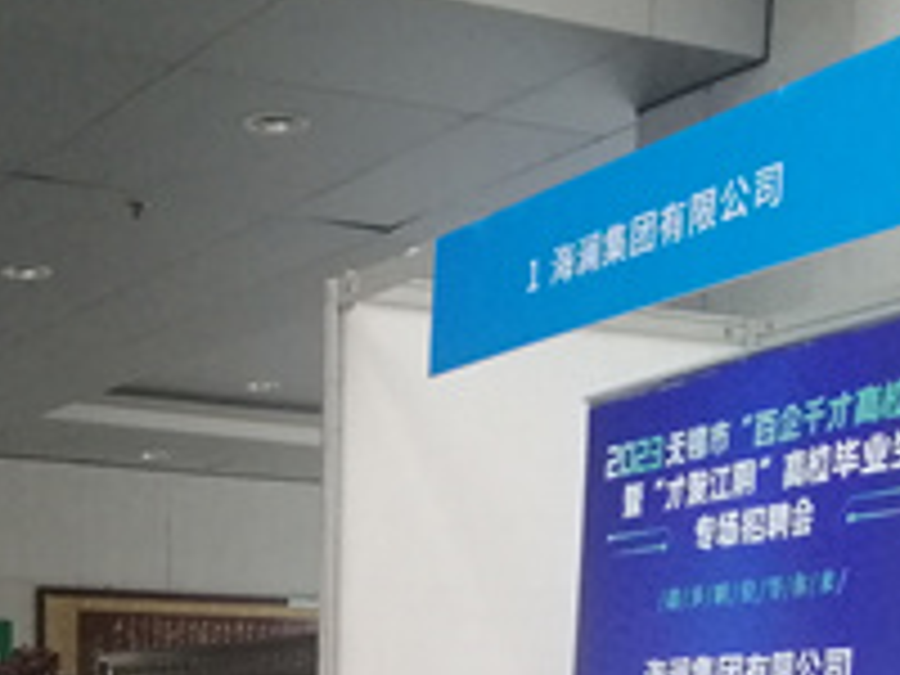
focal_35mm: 78
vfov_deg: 17.7
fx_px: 2028
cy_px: 873
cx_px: 230
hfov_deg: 24.8
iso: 400
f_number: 2.2
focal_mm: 3.81
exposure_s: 1/100
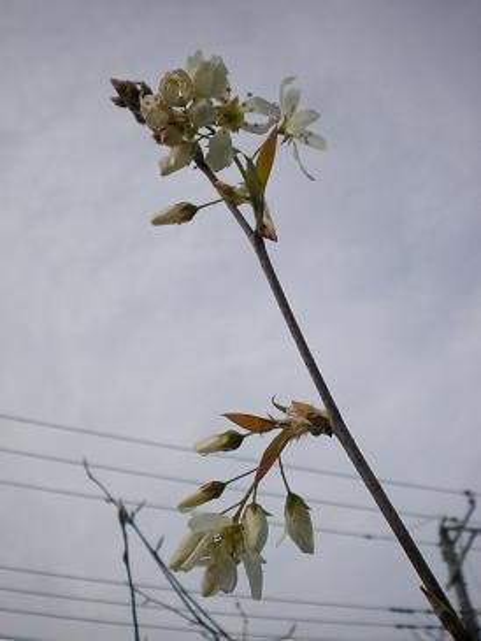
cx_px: 240
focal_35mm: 41
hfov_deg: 35.2
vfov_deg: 45.8
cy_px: 320
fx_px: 759
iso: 80
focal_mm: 7.4
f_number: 4.9
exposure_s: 1/400
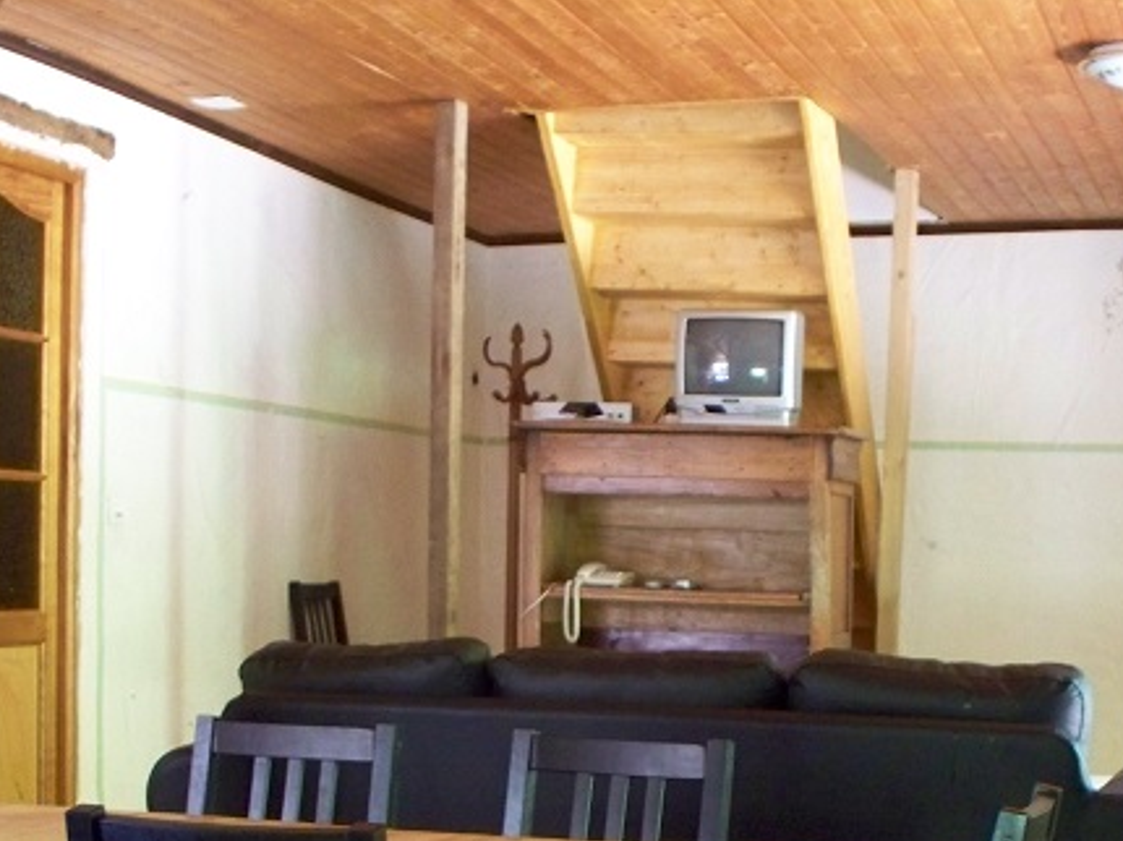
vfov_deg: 21.6
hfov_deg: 29.0
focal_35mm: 67
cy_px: 697
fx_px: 2172
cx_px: 577
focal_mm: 7.54
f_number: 2.8
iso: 400
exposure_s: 1/8
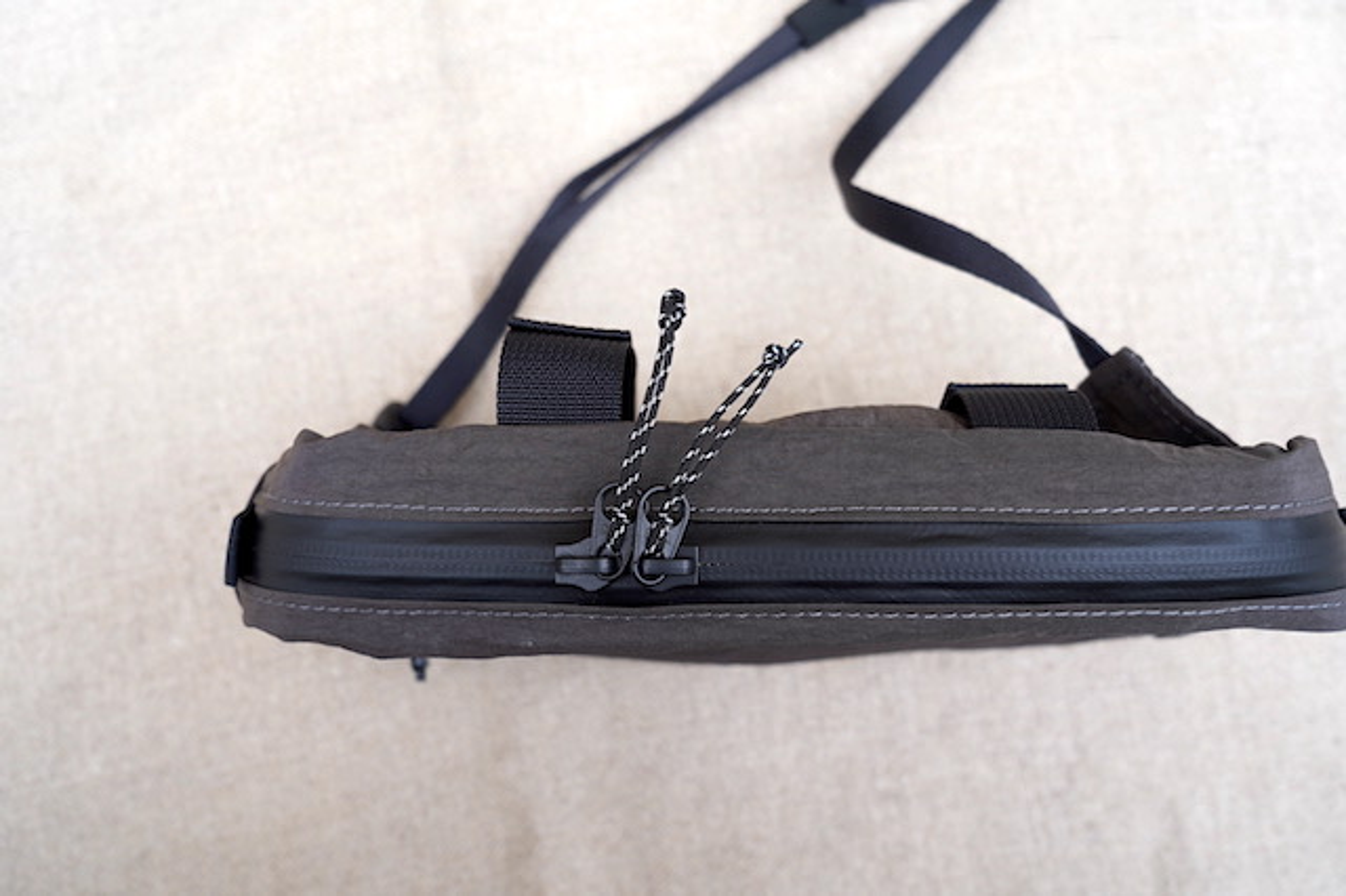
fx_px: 1308
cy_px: 448
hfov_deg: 54.5
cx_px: 673
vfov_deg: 37.8
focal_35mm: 35
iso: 100
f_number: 6.3
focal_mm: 35
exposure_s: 1/100
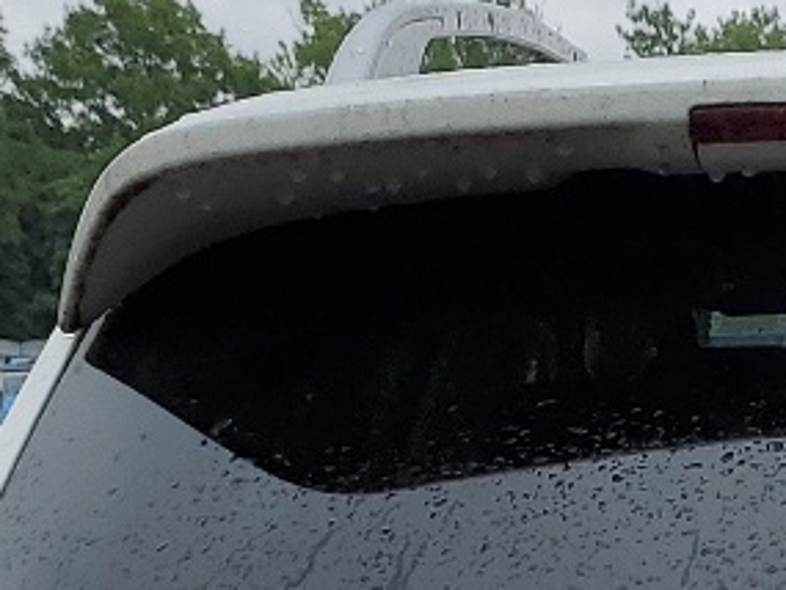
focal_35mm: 146
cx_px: 1150
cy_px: 1238
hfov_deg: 12.9
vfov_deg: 9.4
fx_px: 3317
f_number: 1.5
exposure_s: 1/1667
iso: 50
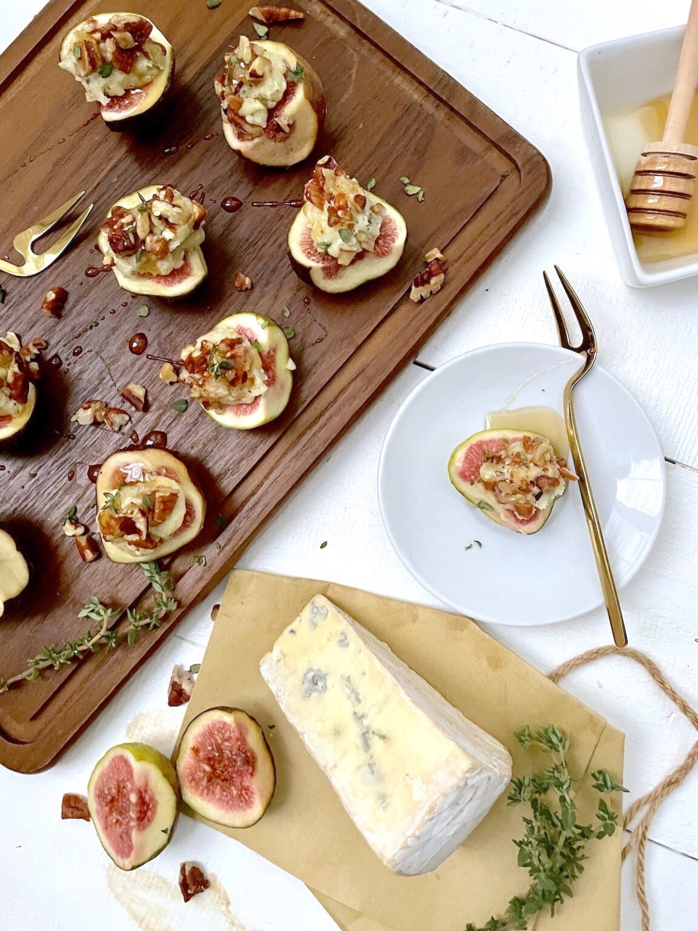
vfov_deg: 67.3
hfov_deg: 53.1
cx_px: 349
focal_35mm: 26
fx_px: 699
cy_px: 466
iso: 640
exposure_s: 1/30
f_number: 1.6
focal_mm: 4.2
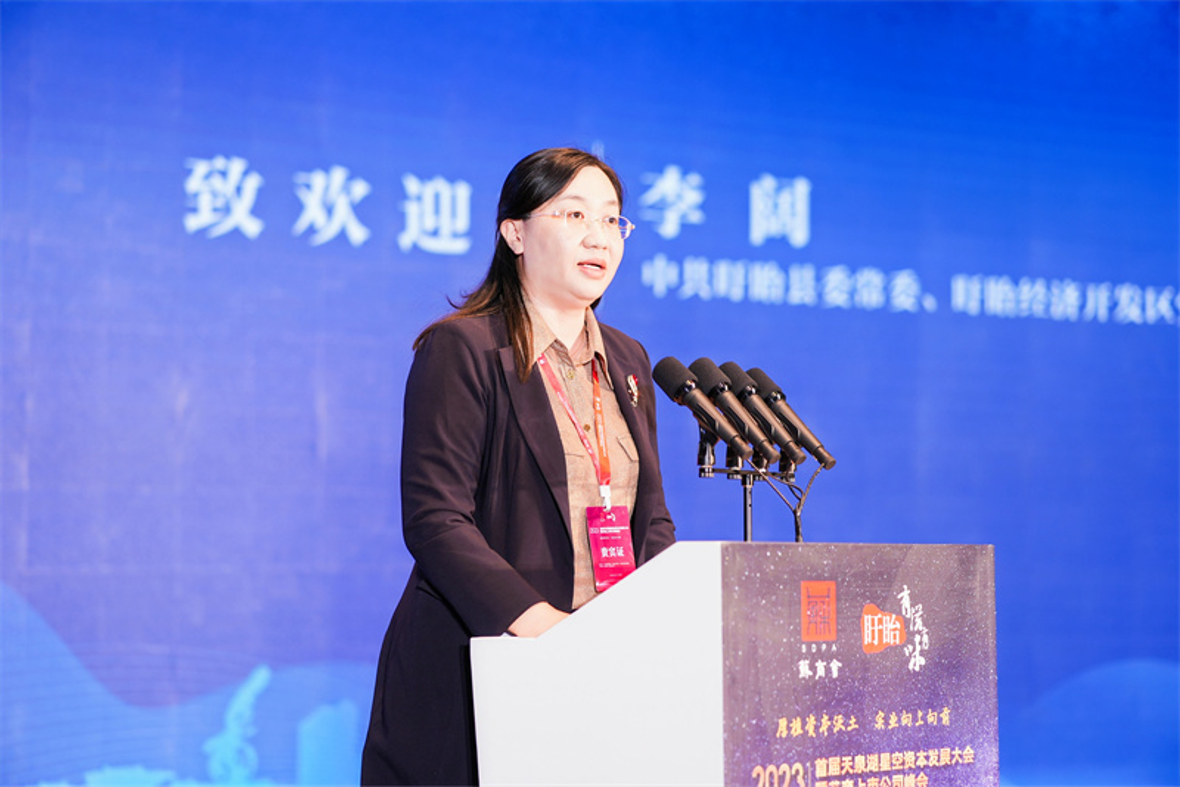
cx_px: 590
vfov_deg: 16.1
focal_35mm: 85
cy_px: 394
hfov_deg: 23.9
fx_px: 2787
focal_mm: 85
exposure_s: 1/100
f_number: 2.2
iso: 100
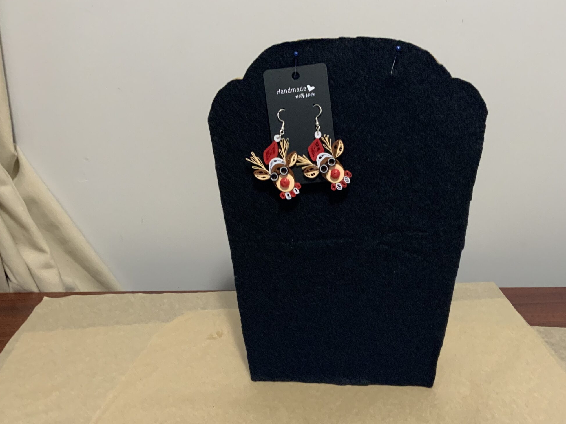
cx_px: 339
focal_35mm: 38
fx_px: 621
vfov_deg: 37.5
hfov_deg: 48.7
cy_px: 257
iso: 200
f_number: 1.8
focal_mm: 3
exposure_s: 1/60
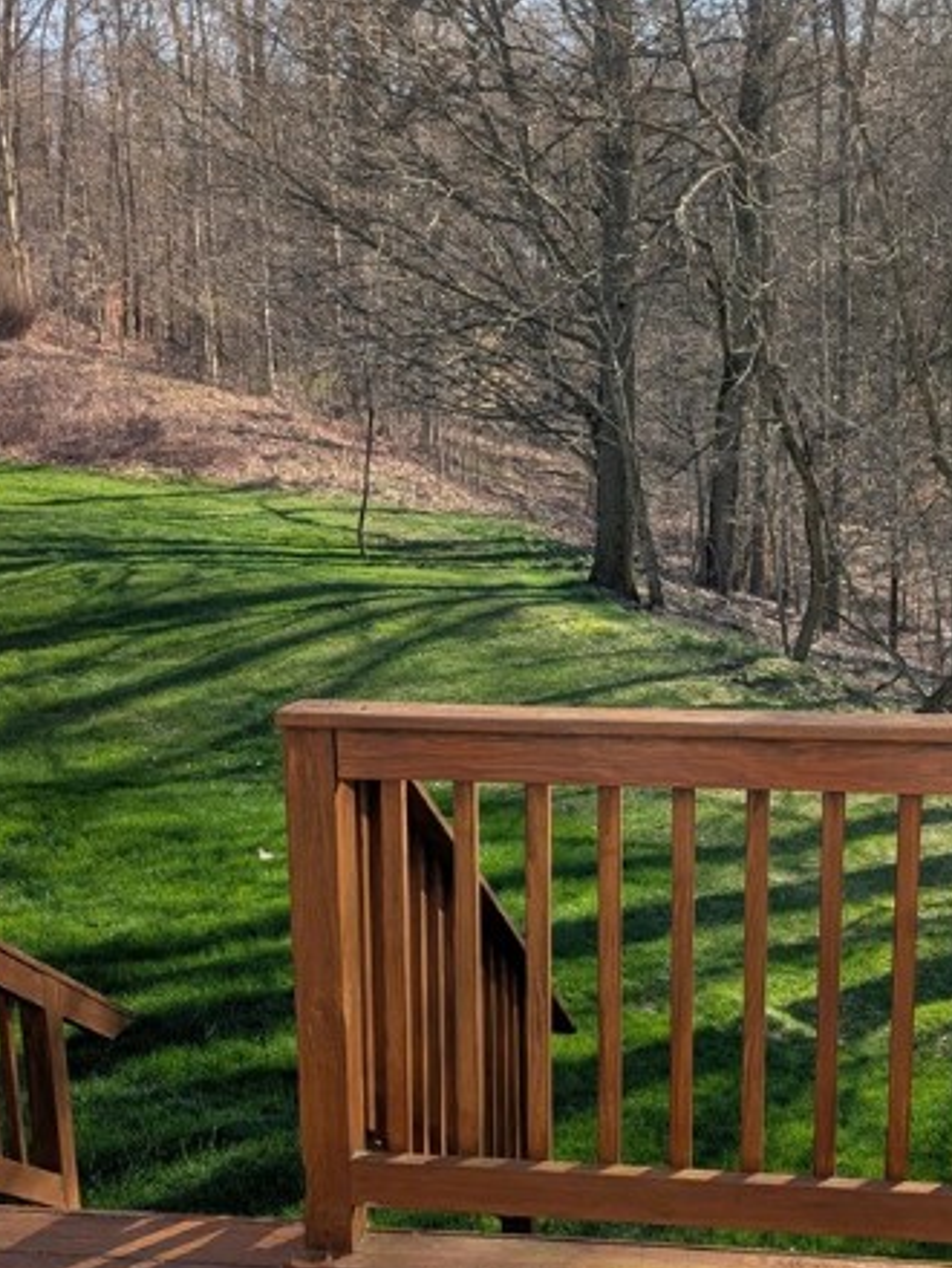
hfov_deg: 34.0
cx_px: 655
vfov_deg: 44.5
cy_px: 780
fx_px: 1538
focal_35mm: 42
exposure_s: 1/481
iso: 21
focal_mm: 6.9
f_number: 1.68
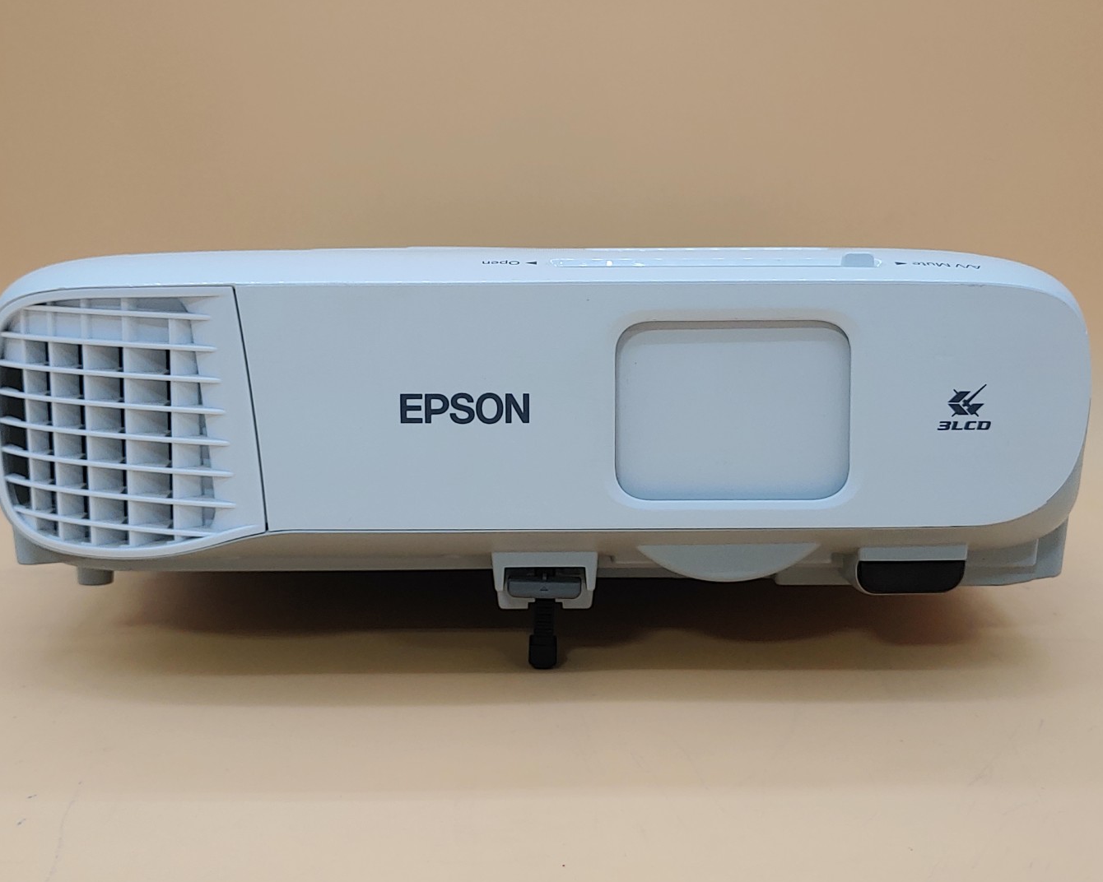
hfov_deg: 42.9
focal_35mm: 43
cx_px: 539
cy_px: 443
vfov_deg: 34.9
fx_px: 1404
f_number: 1.8
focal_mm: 4.36
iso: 50
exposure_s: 1/97
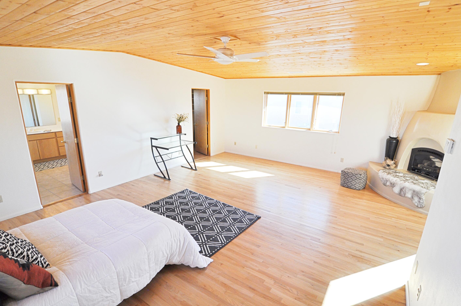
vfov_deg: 68.6
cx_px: 229
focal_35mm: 18
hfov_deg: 91.6
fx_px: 224
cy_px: 155
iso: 400
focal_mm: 11
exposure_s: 1/125
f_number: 5.6
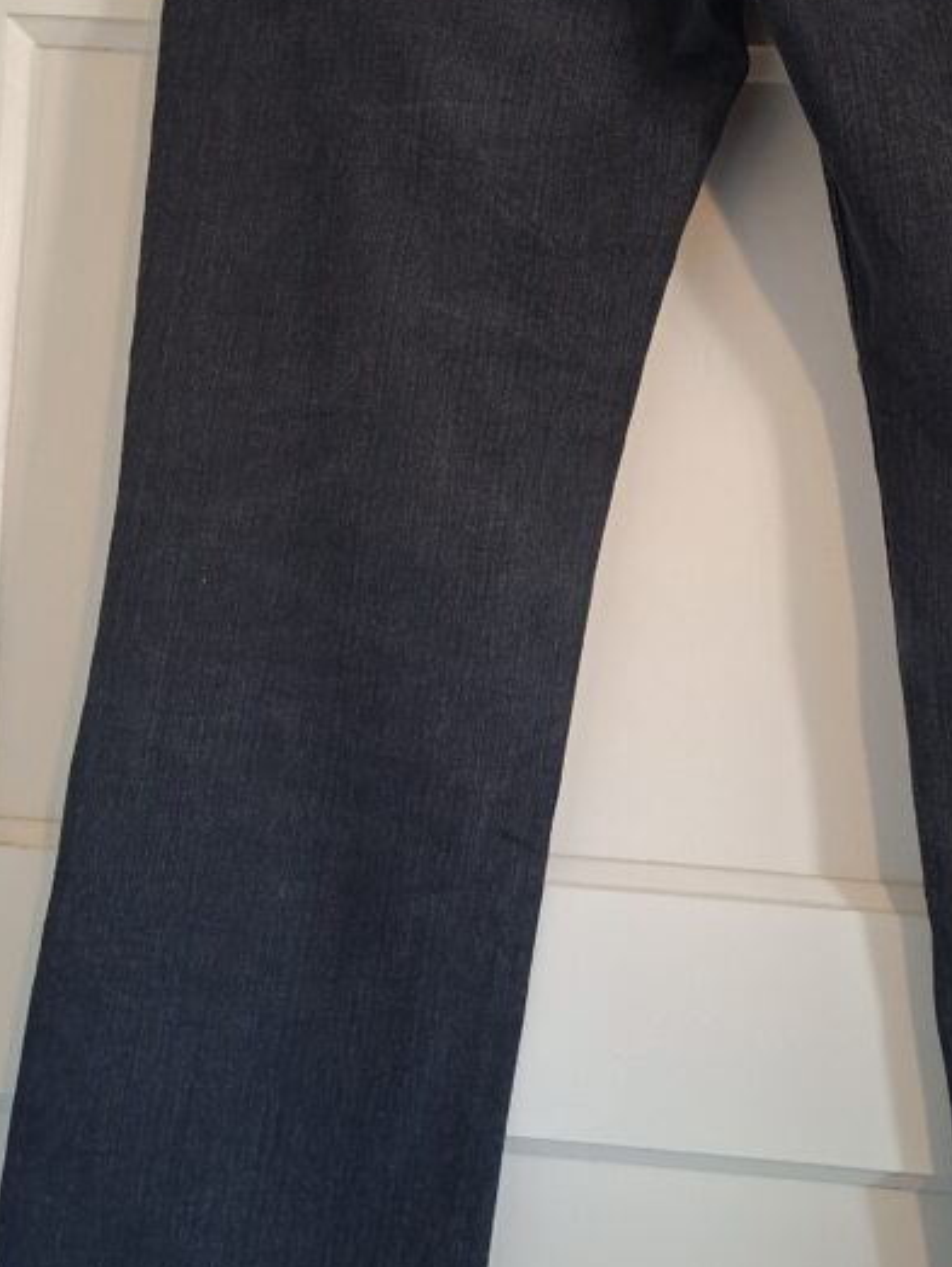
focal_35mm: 45
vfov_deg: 41.7
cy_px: 468
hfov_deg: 32.0
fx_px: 1648
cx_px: 608
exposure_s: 1/30
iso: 400
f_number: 1.8
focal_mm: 5.54
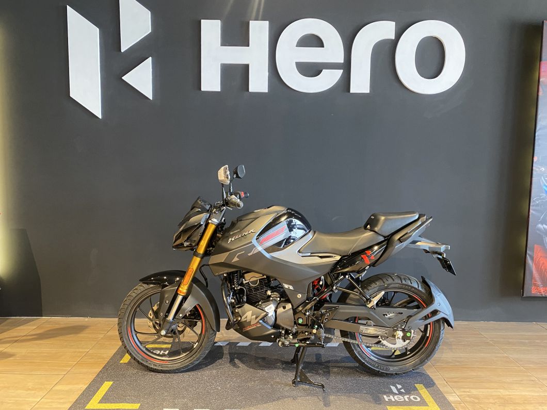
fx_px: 411
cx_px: 274
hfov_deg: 67.3
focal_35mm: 26
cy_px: 205
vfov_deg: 53.1
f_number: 1.8
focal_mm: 4.25
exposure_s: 1/50
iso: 400
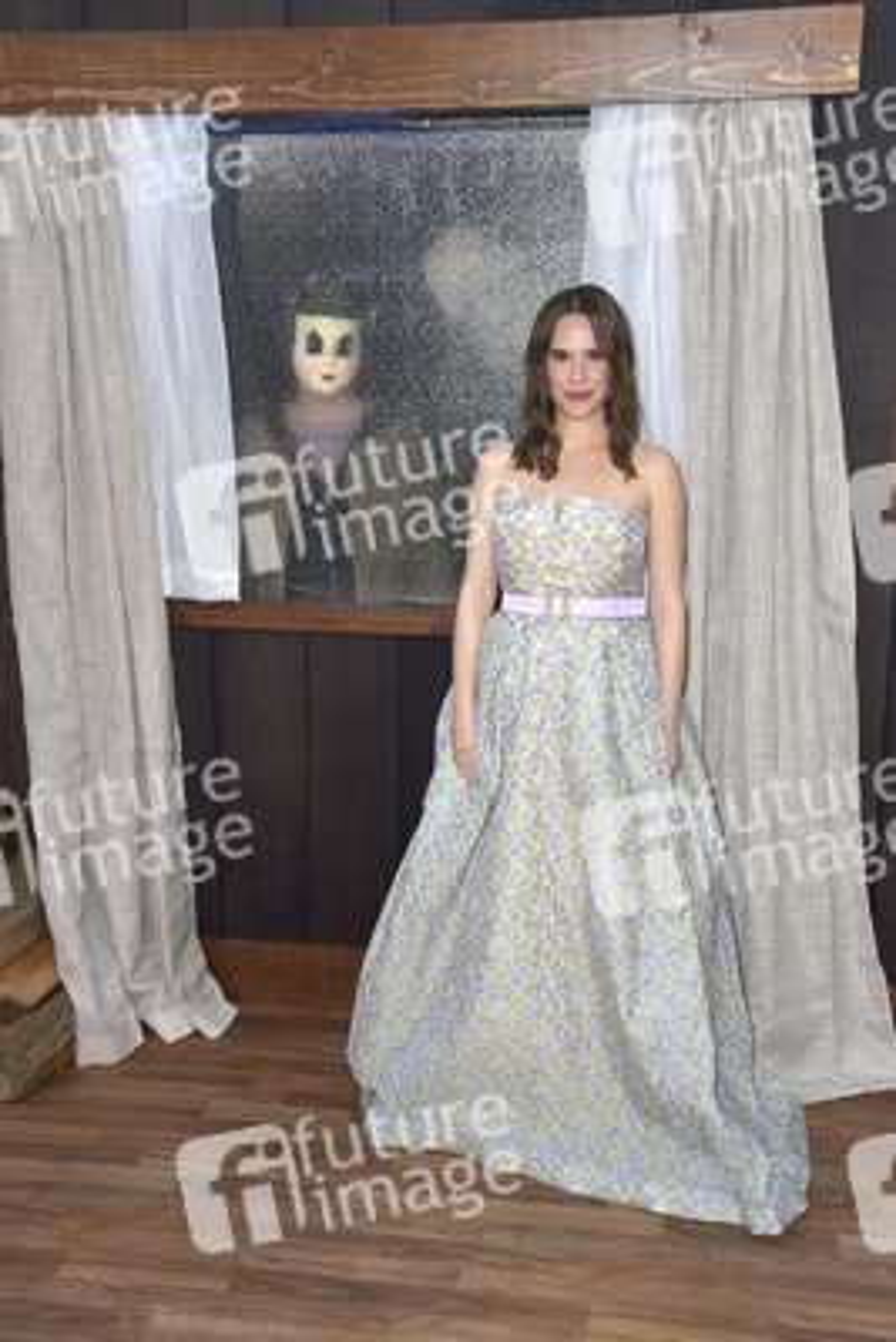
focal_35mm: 40
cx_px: 448
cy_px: 671
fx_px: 1492
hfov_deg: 33.4
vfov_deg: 48.4
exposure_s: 1/250
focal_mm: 40
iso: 400
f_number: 6.3
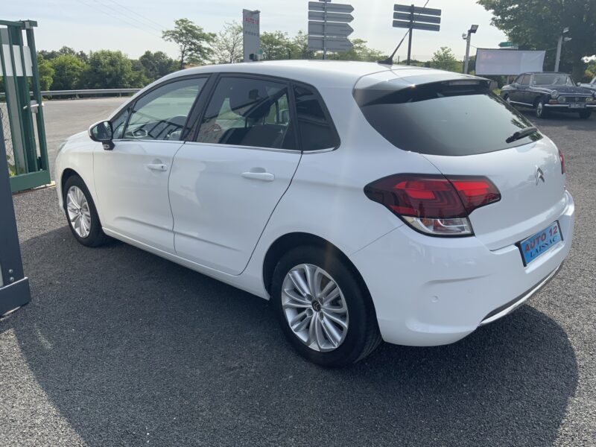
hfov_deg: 61.7
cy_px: 224
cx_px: 298
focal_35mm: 29
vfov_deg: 48.2
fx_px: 499
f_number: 1.8
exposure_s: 1/1490
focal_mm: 3
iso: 16
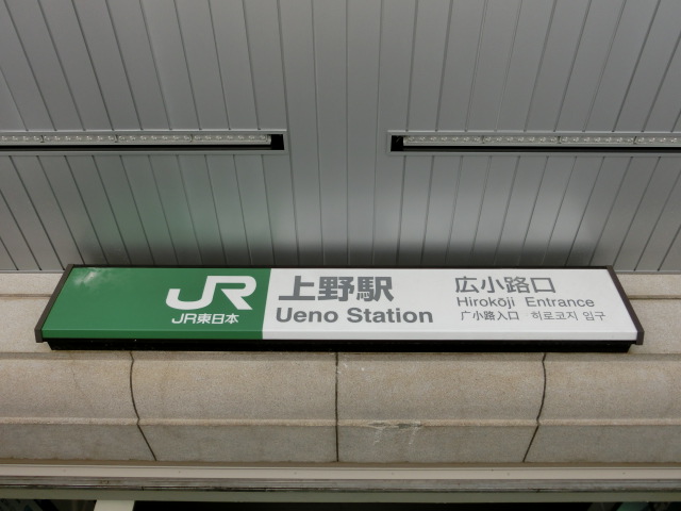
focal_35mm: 29
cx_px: 340
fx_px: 571
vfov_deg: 48.2
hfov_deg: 61.7
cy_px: 256
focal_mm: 5.2
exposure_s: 1/160
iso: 80
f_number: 3.7
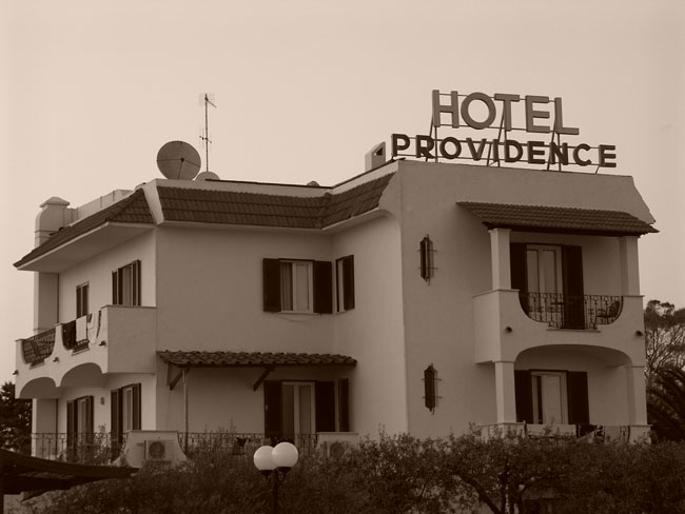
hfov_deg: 19.8
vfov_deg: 14.9
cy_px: 257
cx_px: 342
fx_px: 1960
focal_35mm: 99
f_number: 3.5
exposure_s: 1/60
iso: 100
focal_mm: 24.63
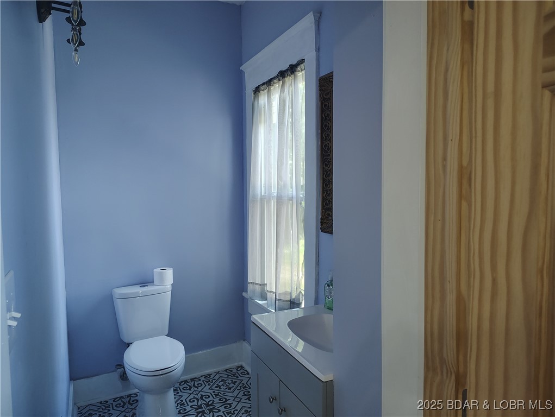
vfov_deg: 56.9
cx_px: 278
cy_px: 208
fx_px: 385
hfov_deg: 71.5
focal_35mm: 24
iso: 916
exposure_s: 1/60
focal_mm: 5.56
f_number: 1.8
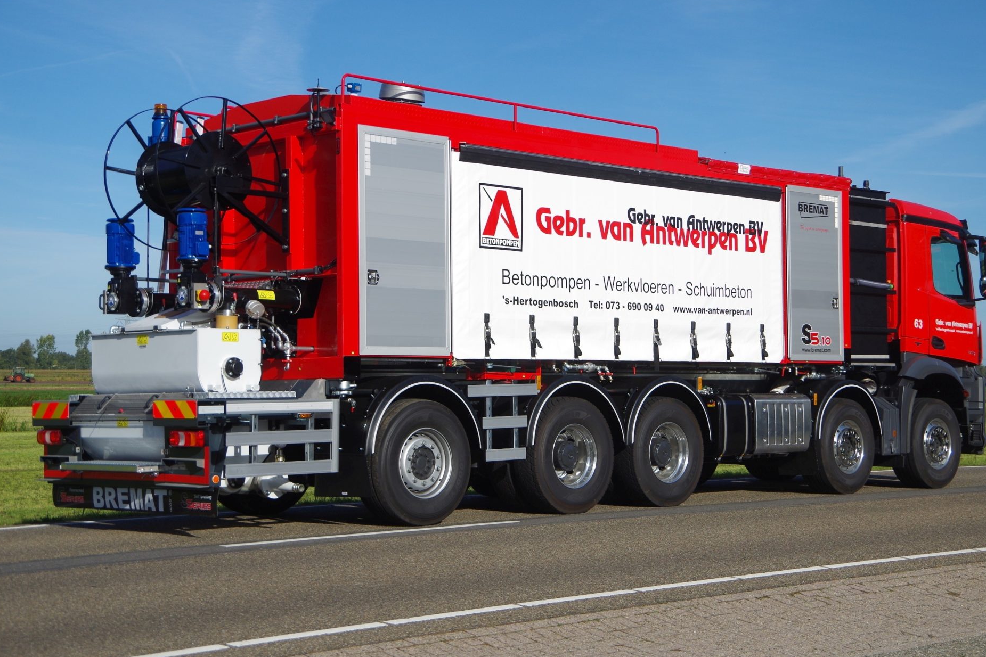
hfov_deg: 35.6
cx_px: 506
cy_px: 320
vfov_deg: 24.2
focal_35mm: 56
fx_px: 1534
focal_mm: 36
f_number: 5
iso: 100
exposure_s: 1/640
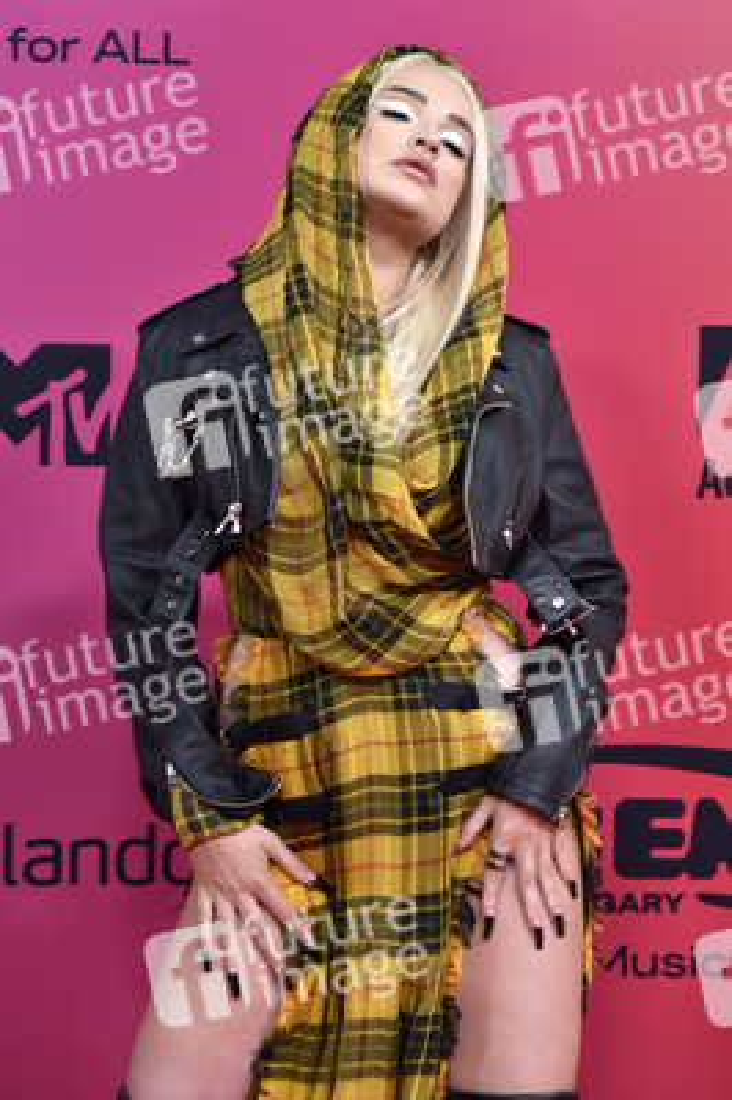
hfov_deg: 11.4
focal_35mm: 120
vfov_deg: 17.1
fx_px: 3666
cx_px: 366
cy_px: 550
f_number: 5.6
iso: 2000
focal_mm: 120
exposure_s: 1/200
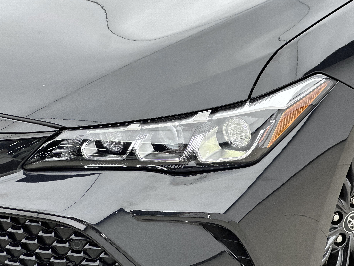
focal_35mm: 81
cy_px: 135
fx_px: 828
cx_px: 185
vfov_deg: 18.2
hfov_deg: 24.1
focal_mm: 9
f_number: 2.8
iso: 80
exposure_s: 1/100
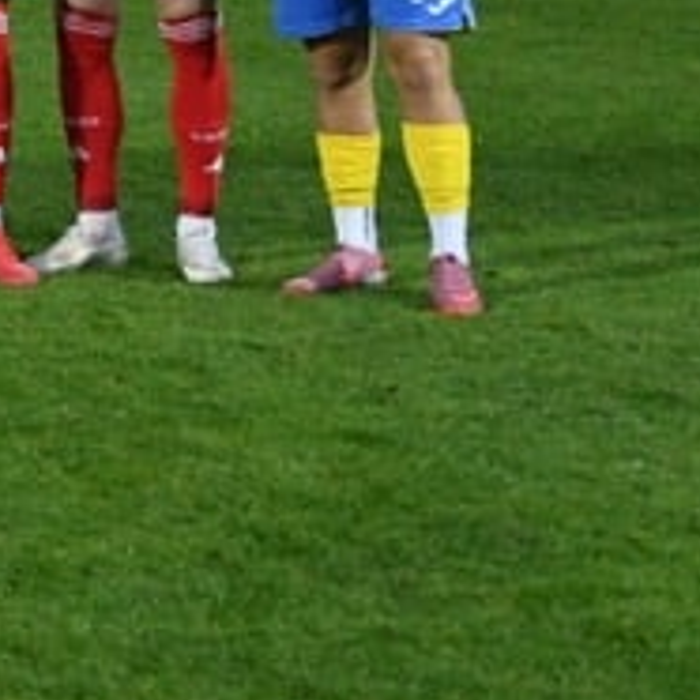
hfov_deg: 8.0
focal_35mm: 187
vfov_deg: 9.1
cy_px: -356
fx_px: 4278
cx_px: -1408
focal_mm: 32
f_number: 2.8
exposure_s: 1/1250
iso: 5000
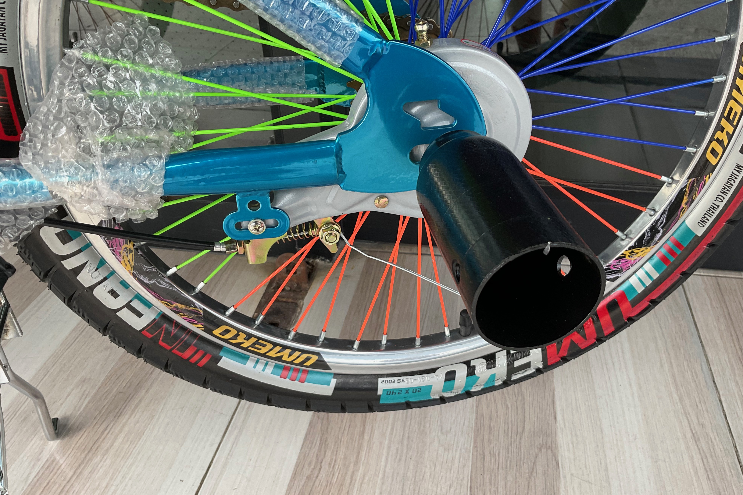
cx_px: 378
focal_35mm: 31
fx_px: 640
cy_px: 246
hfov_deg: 60.3
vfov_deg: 42.3
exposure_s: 1/100
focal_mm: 3
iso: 40
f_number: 1.8
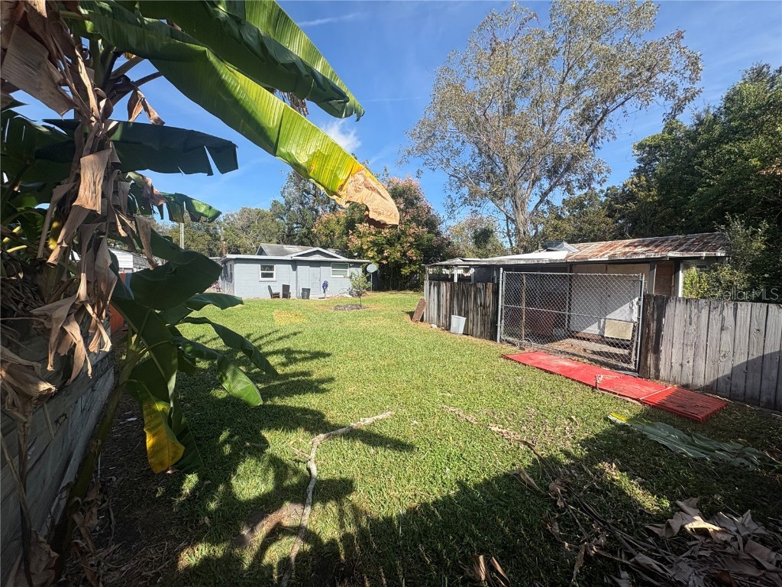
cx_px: 391
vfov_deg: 85.7
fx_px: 316
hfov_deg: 102.1
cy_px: 294
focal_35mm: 14
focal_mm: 2.22
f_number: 2.2
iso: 50
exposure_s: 1/1346
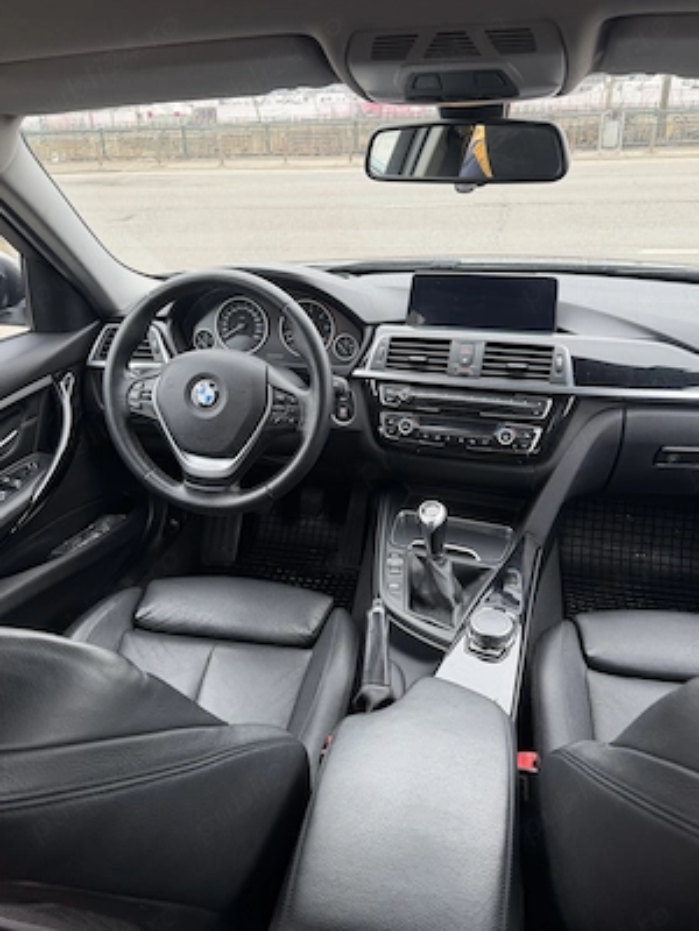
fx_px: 646
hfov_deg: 56.8
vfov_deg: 71.6
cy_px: 466
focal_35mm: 24
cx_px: 350
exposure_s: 1/121
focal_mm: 6.76
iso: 80
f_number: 1.78
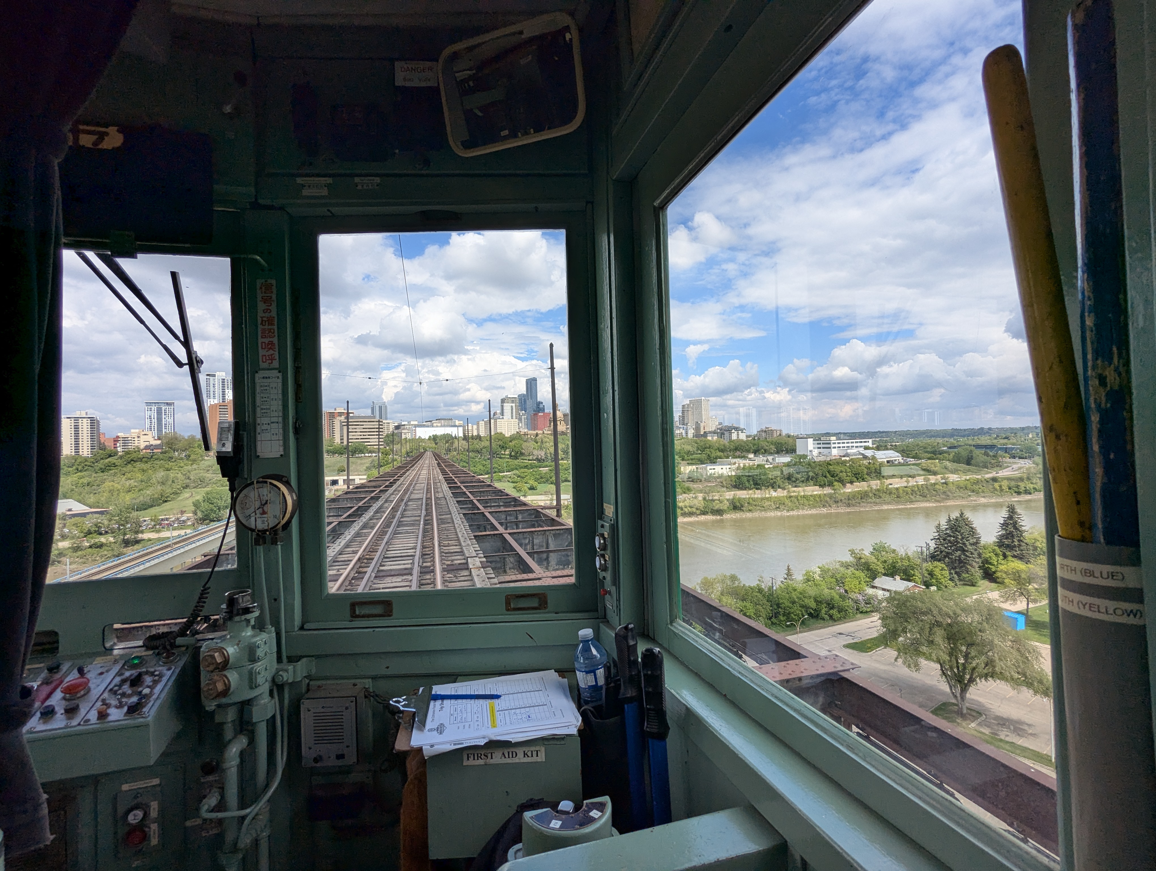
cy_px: 436
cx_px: 578
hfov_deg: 94.4
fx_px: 535
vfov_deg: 78.2
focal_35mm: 16
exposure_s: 1/1661
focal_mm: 2.35
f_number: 2.2
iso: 56
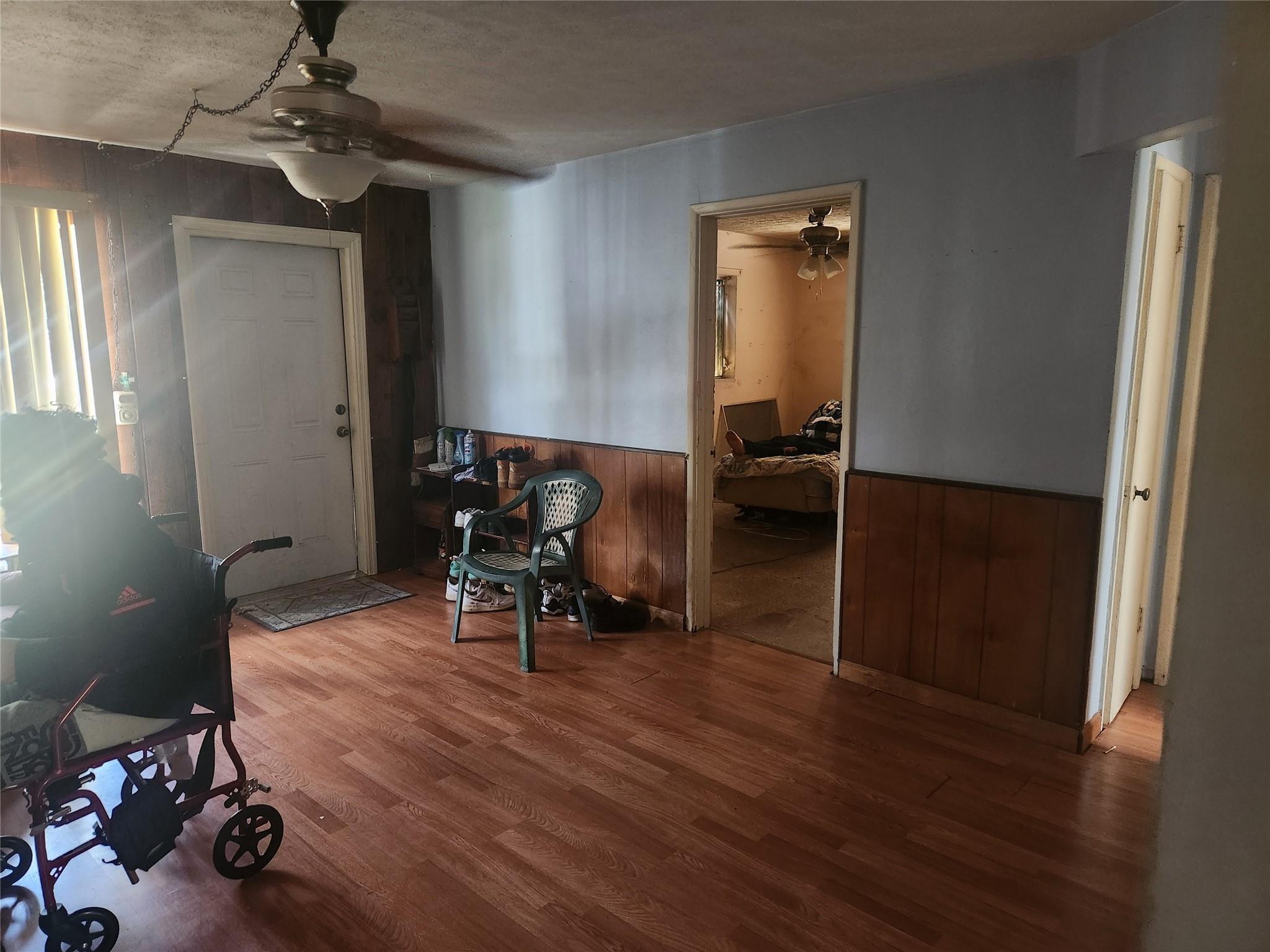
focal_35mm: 23
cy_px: 476
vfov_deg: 58.9
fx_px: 844
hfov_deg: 73.9
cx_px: 635
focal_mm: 5.4
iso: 640
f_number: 1.8
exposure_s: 1/24
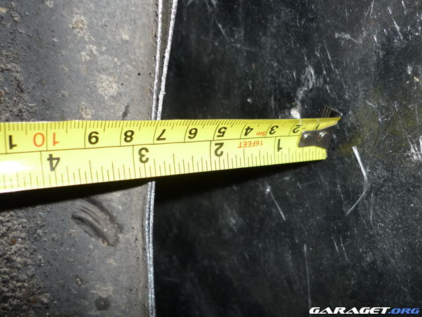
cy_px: 158
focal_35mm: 33
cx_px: 211
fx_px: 402
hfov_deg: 55.4
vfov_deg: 42.9
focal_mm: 5.5
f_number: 2.8
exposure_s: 1/30
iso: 100
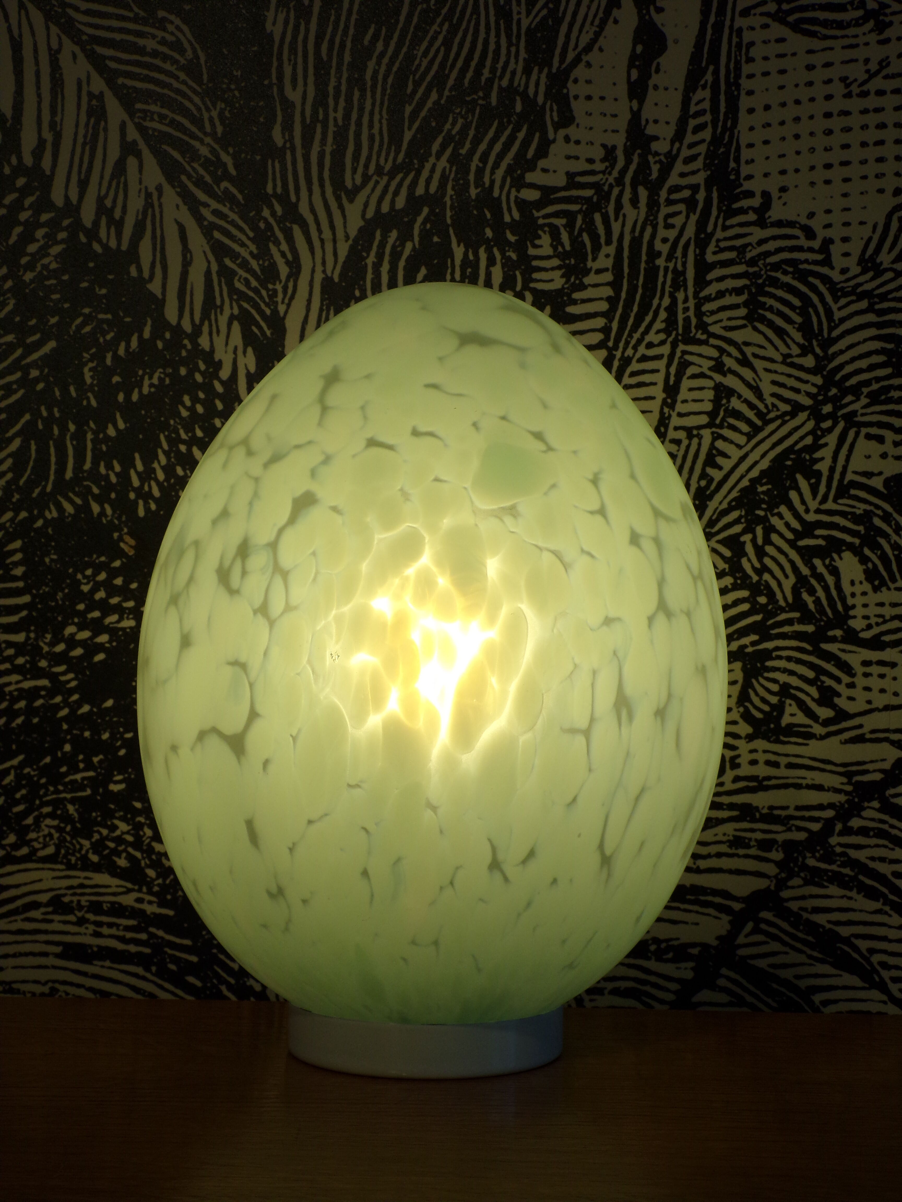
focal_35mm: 49
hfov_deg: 29.7
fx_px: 1702
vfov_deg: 38.9
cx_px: 451
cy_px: 601
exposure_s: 1/70
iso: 110
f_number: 5.1
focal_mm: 8.7
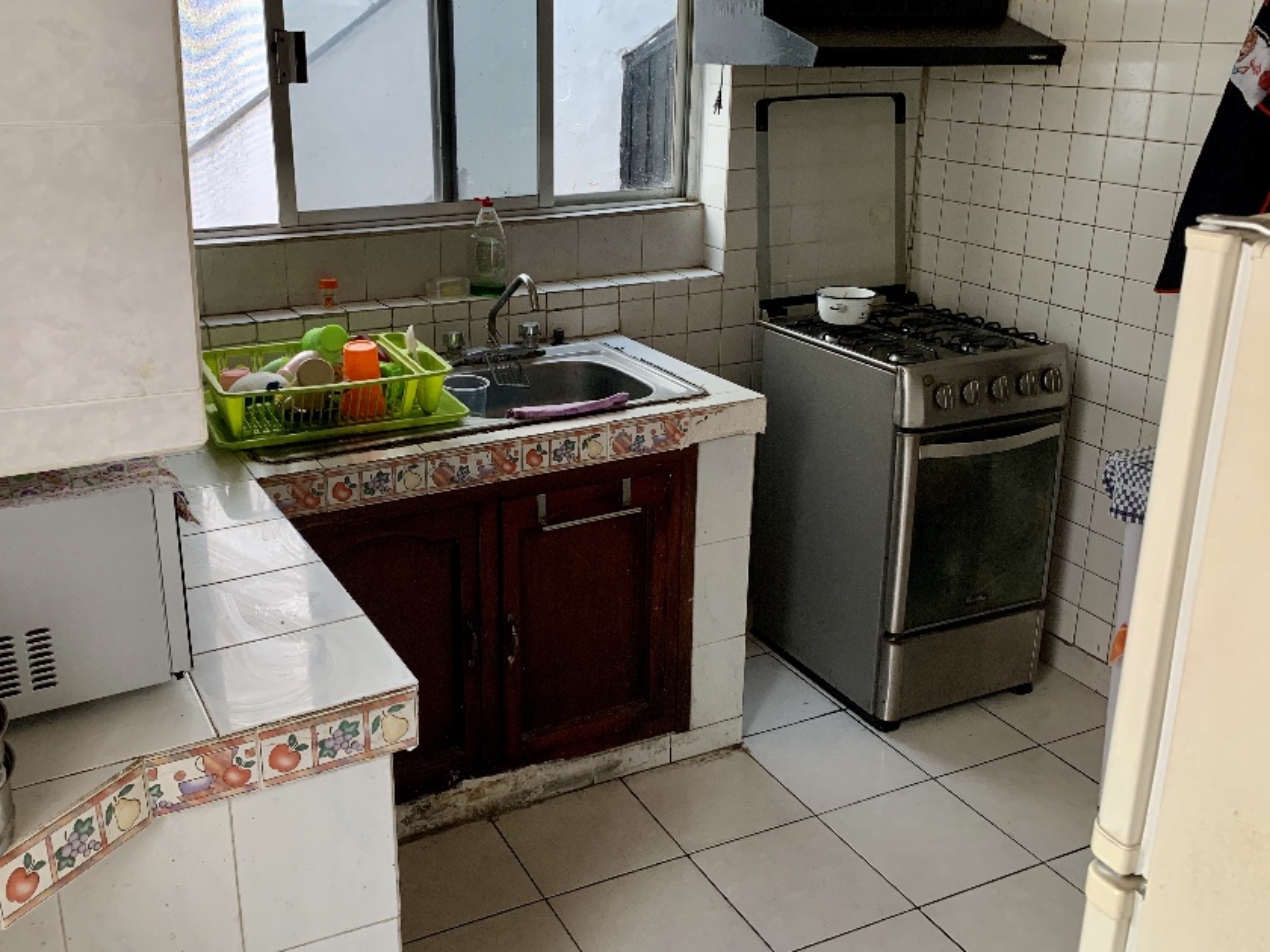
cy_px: 400
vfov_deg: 42.8
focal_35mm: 33
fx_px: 1211
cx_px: 528
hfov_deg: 55.1
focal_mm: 4.25
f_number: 1.8
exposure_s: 1/60
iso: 100
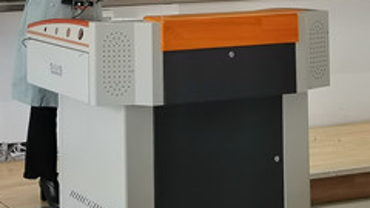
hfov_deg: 21.0
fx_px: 981
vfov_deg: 11.7
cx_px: 46
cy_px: -78
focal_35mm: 100
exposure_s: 1/50
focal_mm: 5.58
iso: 250
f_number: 1.8
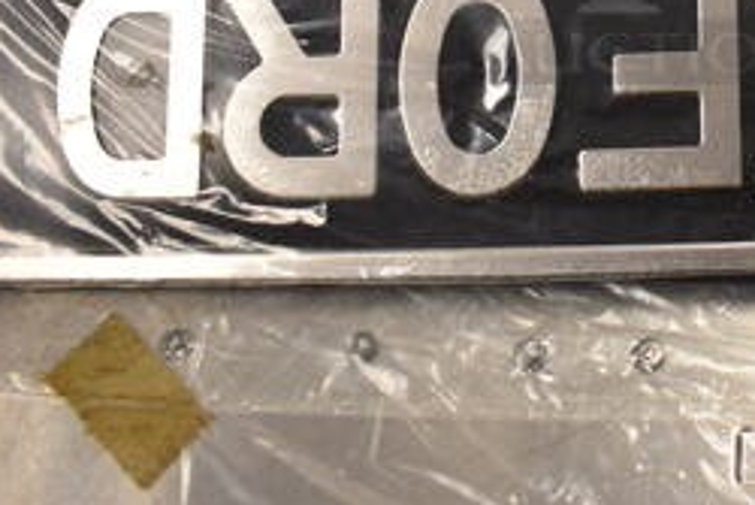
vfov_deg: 19.6
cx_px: 797
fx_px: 1385
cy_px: -76
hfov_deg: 28.2
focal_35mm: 66
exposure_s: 1/125
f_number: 3.5
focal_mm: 18
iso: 1100
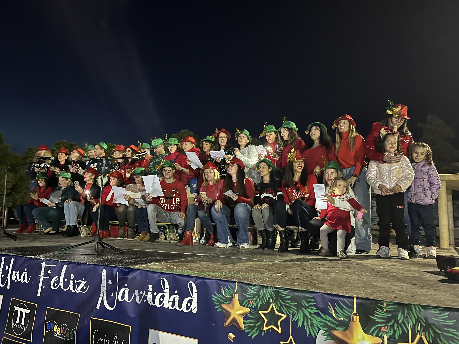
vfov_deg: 53.1
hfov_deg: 67.3
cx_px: 230
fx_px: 345
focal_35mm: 26
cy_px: 172
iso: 1000
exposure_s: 1/20
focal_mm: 5.1
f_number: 1.6
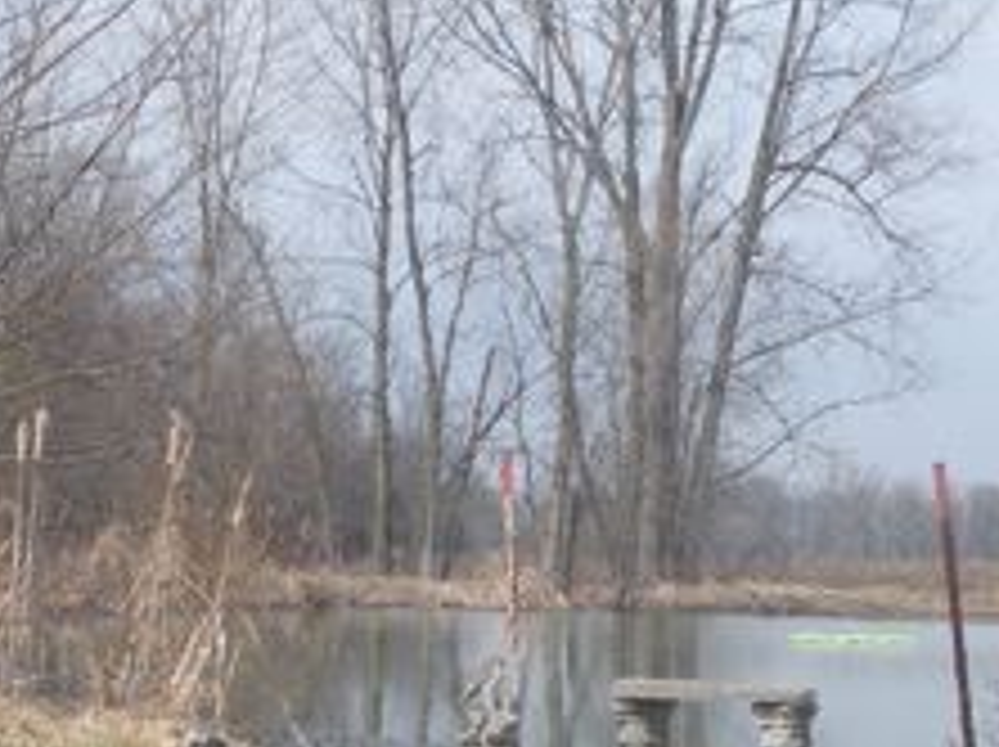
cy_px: 752
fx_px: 2998
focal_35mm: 104
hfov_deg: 18.9
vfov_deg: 14.0
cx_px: 572
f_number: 3.5
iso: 64
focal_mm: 6.3
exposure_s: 1/629
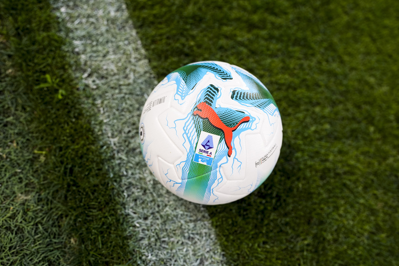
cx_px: 200
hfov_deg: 54.4
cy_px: 133
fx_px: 388
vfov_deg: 37.8
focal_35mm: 35
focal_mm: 35
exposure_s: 1/1000
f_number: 2.5
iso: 1000
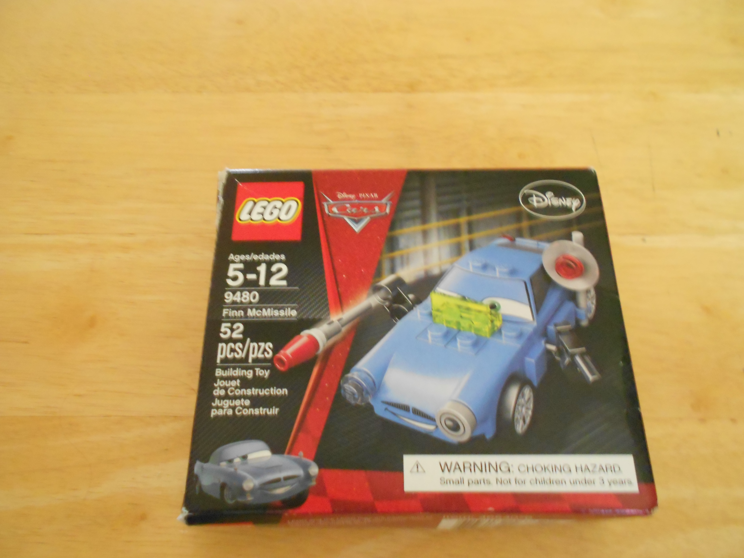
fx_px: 559
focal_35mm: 26
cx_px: 372
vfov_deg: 53.1
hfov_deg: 67.3
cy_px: 279
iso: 640
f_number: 3.2
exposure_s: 1/8
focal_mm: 4.6
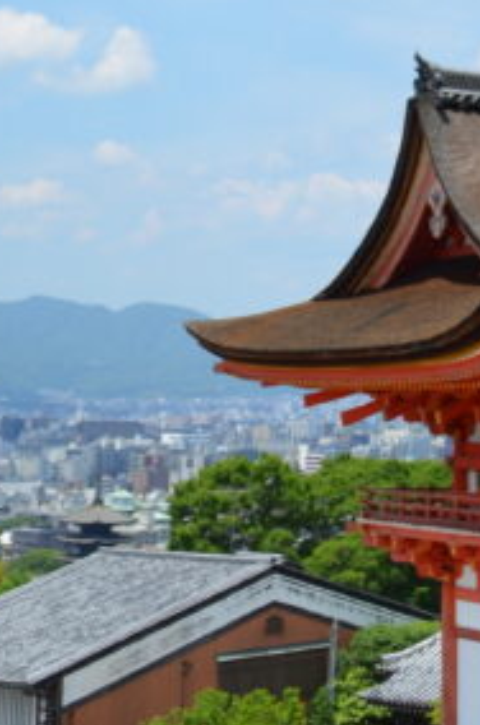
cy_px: -296
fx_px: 2170
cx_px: 419
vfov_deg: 17.4
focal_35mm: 108
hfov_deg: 12.5
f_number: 9
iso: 100
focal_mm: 20
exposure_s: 1/320
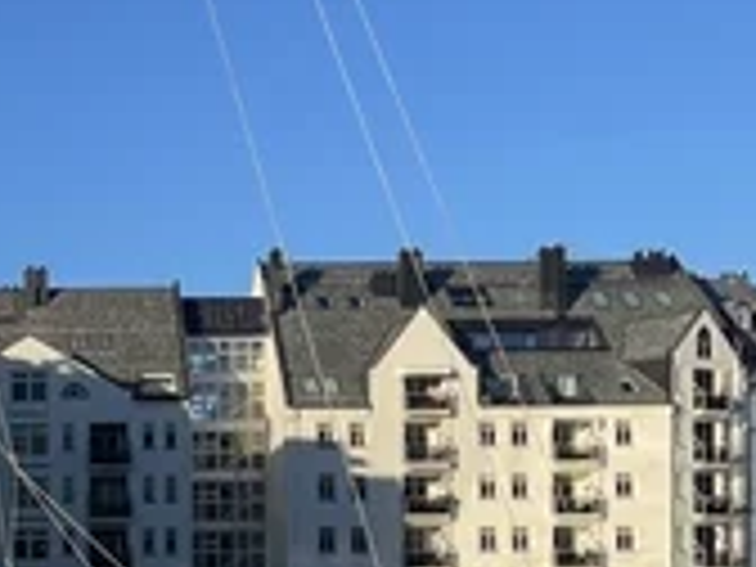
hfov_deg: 19.4
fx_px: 2031
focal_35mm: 93
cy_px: 603
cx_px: -234
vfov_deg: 15.5
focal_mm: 5.1
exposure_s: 1/5128
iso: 50
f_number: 1.6
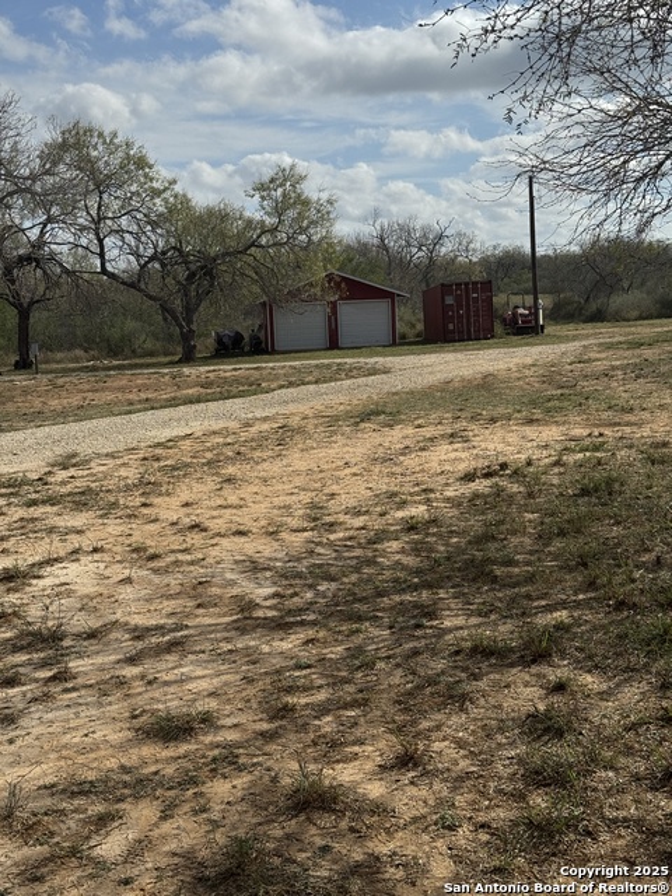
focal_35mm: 48
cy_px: 448
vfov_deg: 39.7
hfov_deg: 30.3
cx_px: 336
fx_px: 1242
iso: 80
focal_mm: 6.76
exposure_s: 1/7937
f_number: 1.78
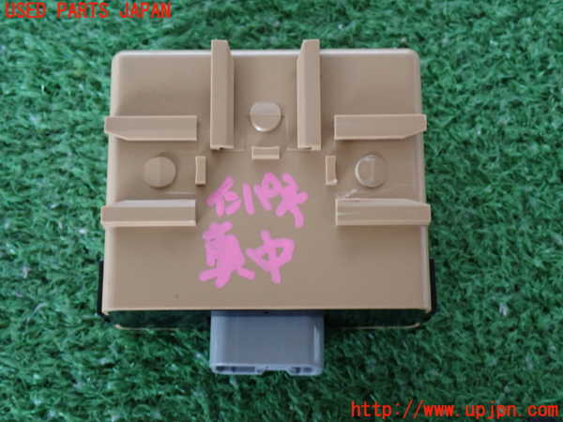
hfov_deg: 31.2
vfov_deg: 23.7
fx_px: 1008
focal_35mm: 62
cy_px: 211
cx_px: 282
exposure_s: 1/15
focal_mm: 11.09
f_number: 3.6
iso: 800
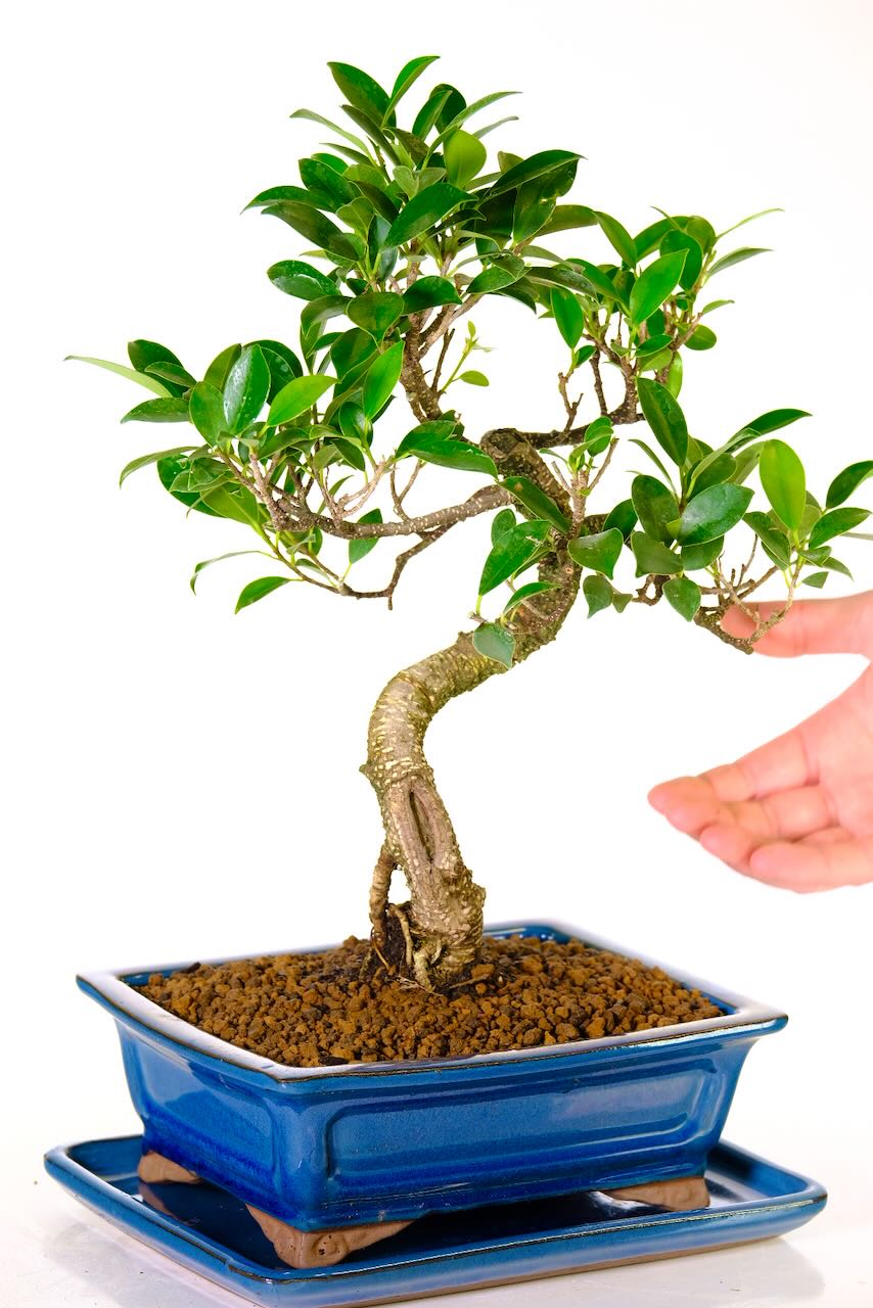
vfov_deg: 15.9
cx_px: 436
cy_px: 654
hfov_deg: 10.6
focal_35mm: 129
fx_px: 4689
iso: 200
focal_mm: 86
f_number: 6.4
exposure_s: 1/6
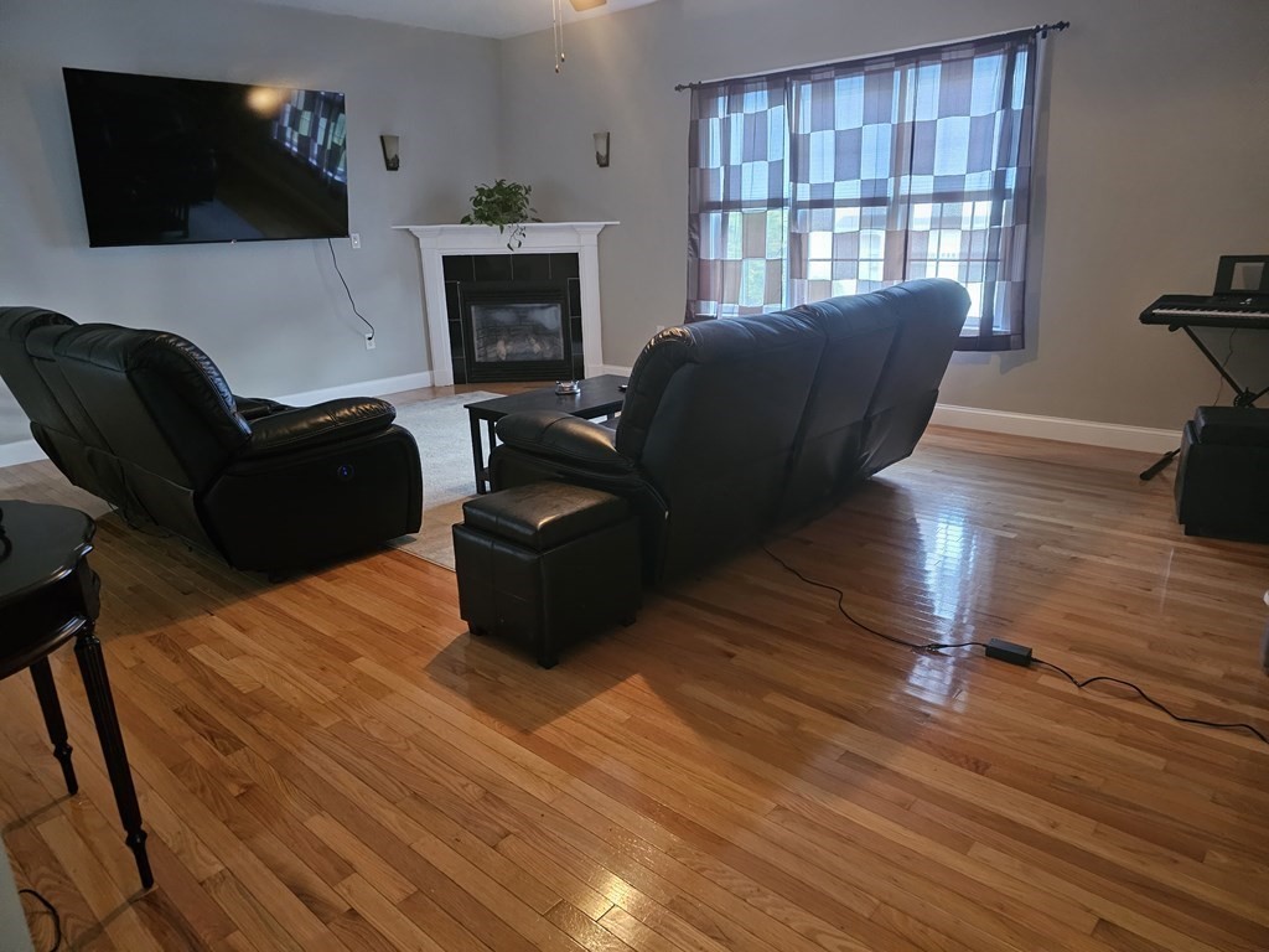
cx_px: 634
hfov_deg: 73.9
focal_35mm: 23
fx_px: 843
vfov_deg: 58.9
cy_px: 476
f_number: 1.7
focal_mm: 6.3
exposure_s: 1/24
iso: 1000
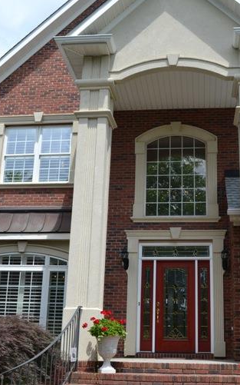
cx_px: 152
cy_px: 215
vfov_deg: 46.1
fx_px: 450
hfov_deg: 29.7
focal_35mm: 43
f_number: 8
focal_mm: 22
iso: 100
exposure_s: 1/250
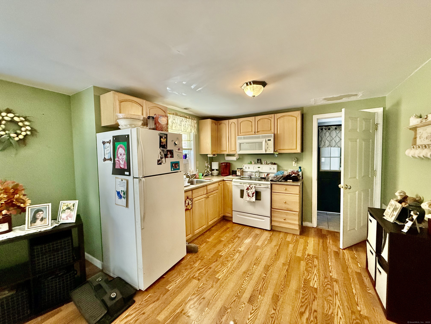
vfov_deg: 85.7
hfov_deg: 102.1
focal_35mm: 14
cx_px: 216
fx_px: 174
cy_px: 162
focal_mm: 2.22
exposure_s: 1/120
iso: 500
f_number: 2.2
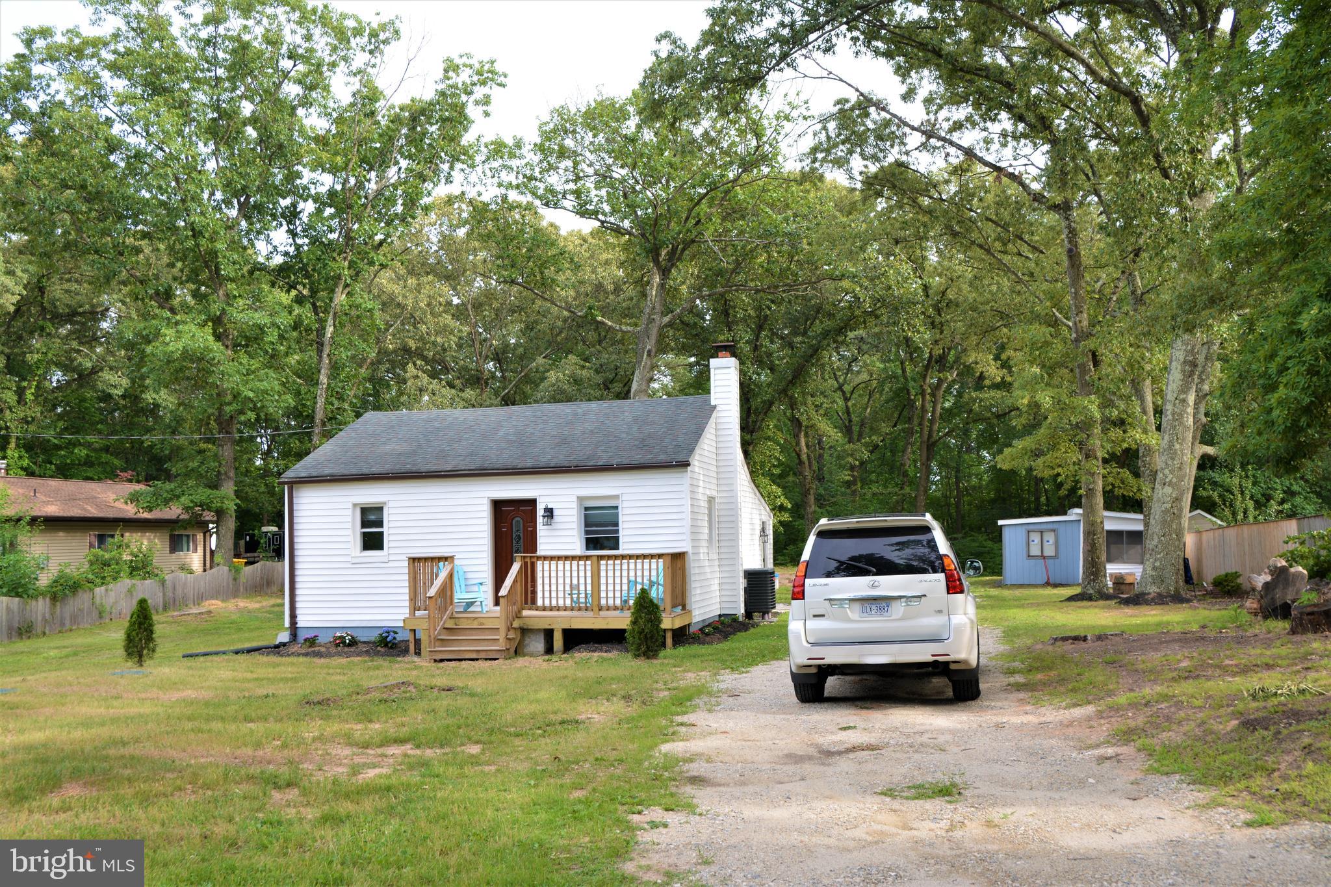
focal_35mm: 33
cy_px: 444
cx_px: 666
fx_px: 1220
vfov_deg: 40.0
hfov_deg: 57.2
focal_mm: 22
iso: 200
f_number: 6.3
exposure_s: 1/160
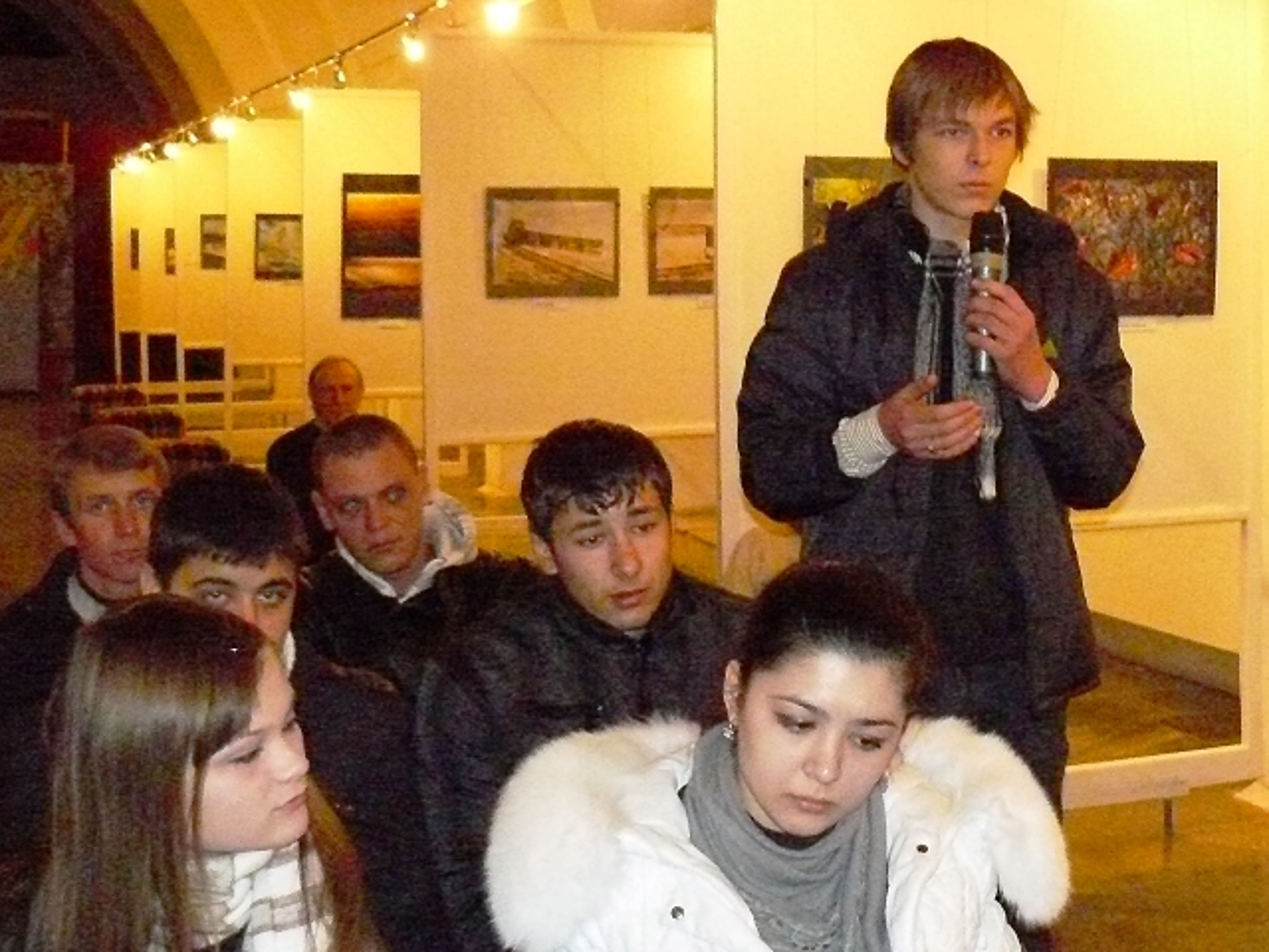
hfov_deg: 51.4
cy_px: 476
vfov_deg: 39.7
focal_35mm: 36
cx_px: 634
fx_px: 1320
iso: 1250
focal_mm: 6
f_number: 2.8
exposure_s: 1/40
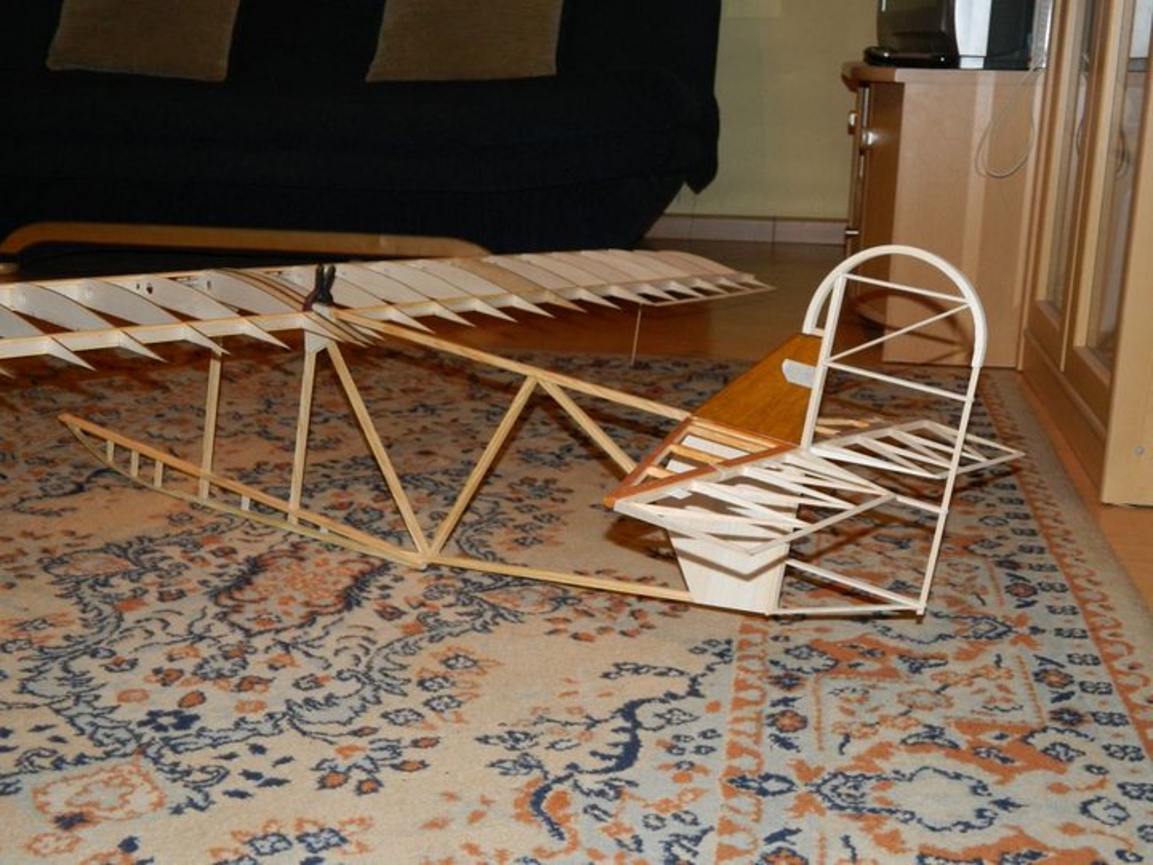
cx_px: 576
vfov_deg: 35.1
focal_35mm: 41
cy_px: 432
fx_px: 1366
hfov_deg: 45.8
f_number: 3.5
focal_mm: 7.3
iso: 200
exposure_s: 1/40
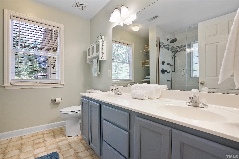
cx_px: 120
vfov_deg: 73.8
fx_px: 106
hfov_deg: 96.7
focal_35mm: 16
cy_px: 80
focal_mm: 16
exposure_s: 1/15
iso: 500
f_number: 7.1
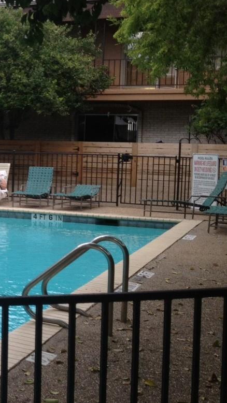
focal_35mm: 80
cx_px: -158
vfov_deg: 26.5
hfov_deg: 13.8
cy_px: 164
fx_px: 855
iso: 50
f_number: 2.4
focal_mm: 4.28
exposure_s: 1/325
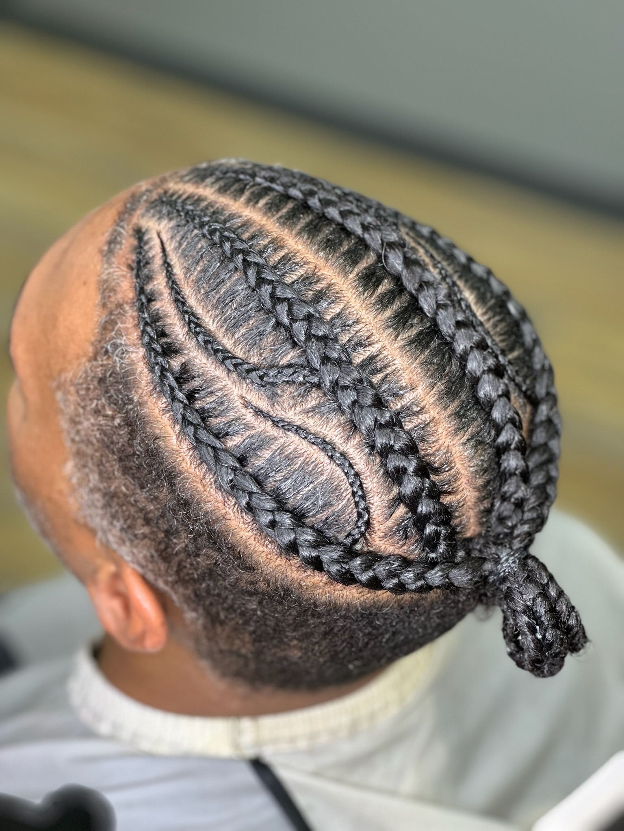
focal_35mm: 77
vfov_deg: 25.3
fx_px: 1851
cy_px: 416
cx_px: 312
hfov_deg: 19.1
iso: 200
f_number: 2.8
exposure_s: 1/120
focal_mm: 9
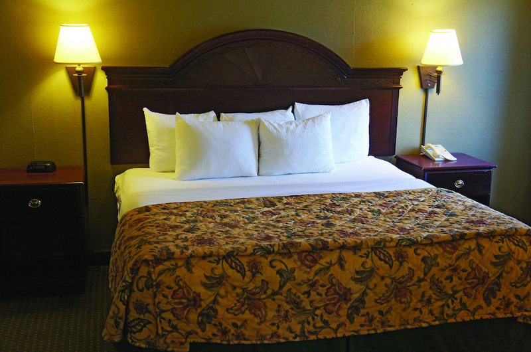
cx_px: 266
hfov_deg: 43.7
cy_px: 176
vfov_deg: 29.7
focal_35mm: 45
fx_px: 662
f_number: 4
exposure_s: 1/60
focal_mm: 30
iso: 800
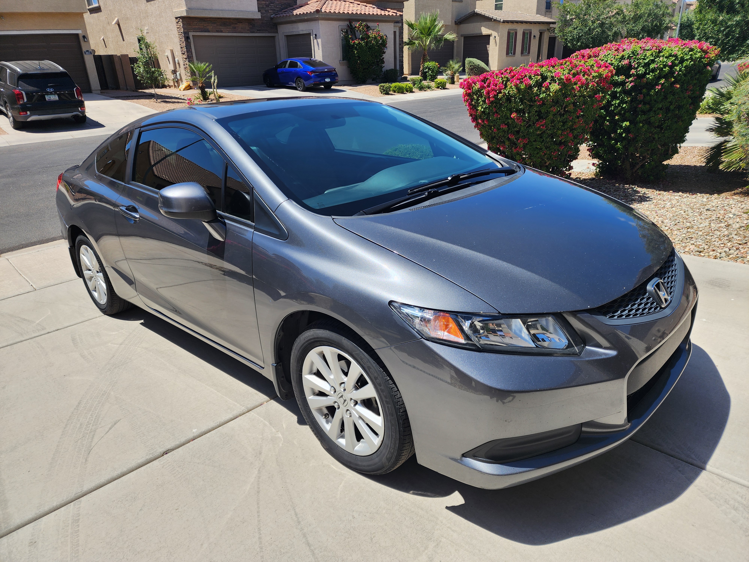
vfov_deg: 58.9
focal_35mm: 23
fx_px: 498
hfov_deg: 73.9
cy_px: 281
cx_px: 374
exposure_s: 1/912
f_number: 1.8
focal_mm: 6.4
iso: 12
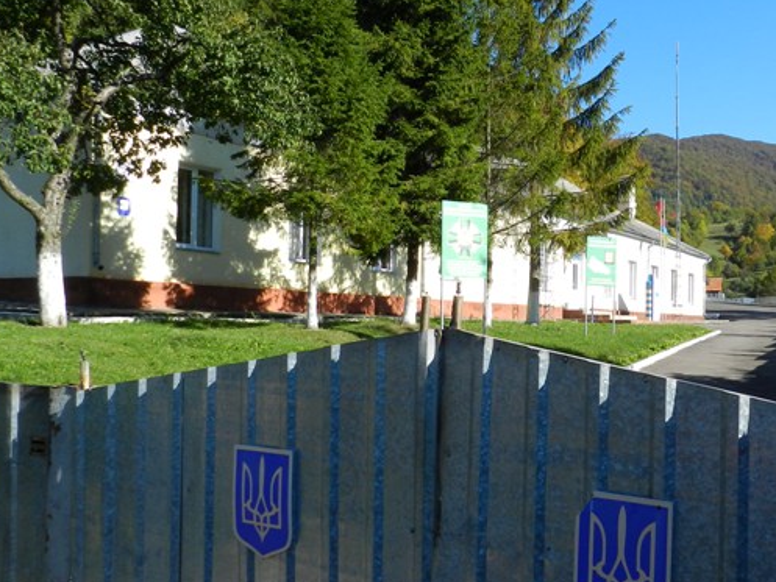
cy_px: 311
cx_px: 529
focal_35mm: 37
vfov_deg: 38.7
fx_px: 830
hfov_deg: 49.1
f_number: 4
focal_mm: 4
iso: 160
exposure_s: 1/800
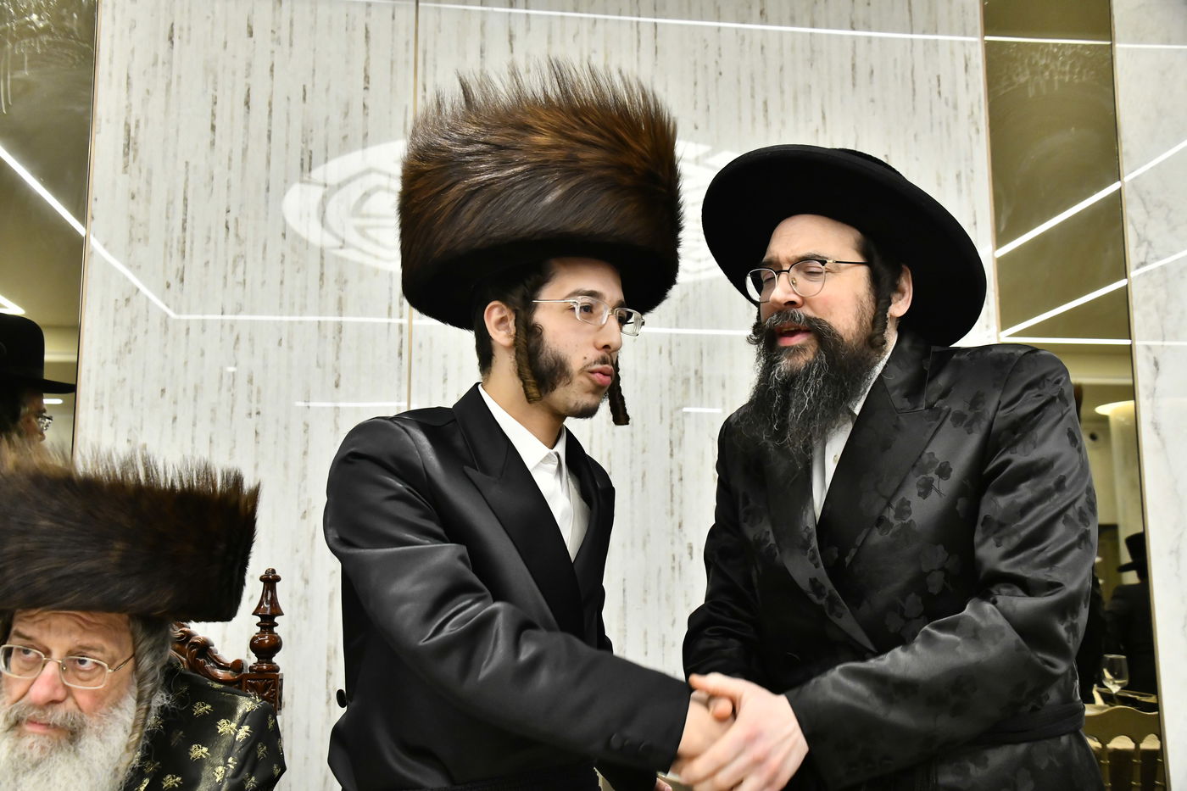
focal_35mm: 36
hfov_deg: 53.1
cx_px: 594
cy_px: 396
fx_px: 1187
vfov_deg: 36.9
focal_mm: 36
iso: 2500
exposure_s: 1/160
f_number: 5.6
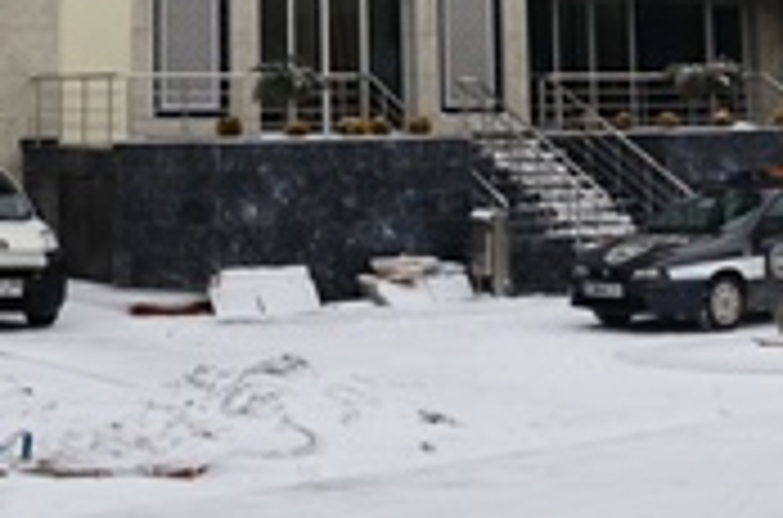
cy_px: -365
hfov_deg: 21.8
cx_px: 400
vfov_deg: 13.3
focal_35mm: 94
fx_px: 2035
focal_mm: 17
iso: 500
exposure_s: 1/250
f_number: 13
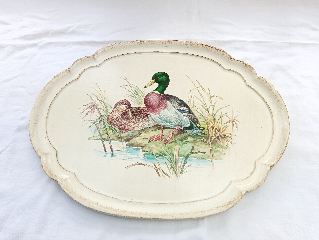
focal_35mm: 28
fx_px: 258
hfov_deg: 63.4
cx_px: 160
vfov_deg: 49.7
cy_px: 120
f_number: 1.8
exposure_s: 1/245
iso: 111
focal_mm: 3.57
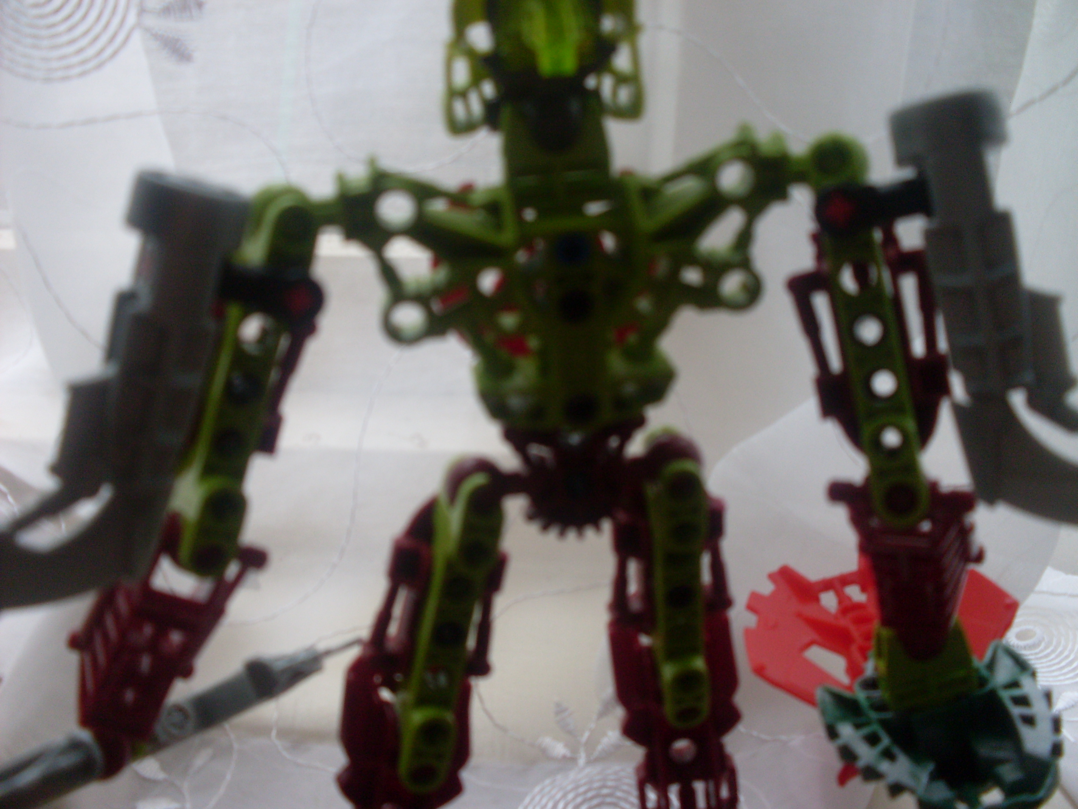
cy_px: 404
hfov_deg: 49.0
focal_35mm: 38
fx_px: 1183
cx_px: 539
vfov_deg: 37.7
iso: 100
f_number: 2.8
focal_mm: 6.3
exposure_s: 1/60
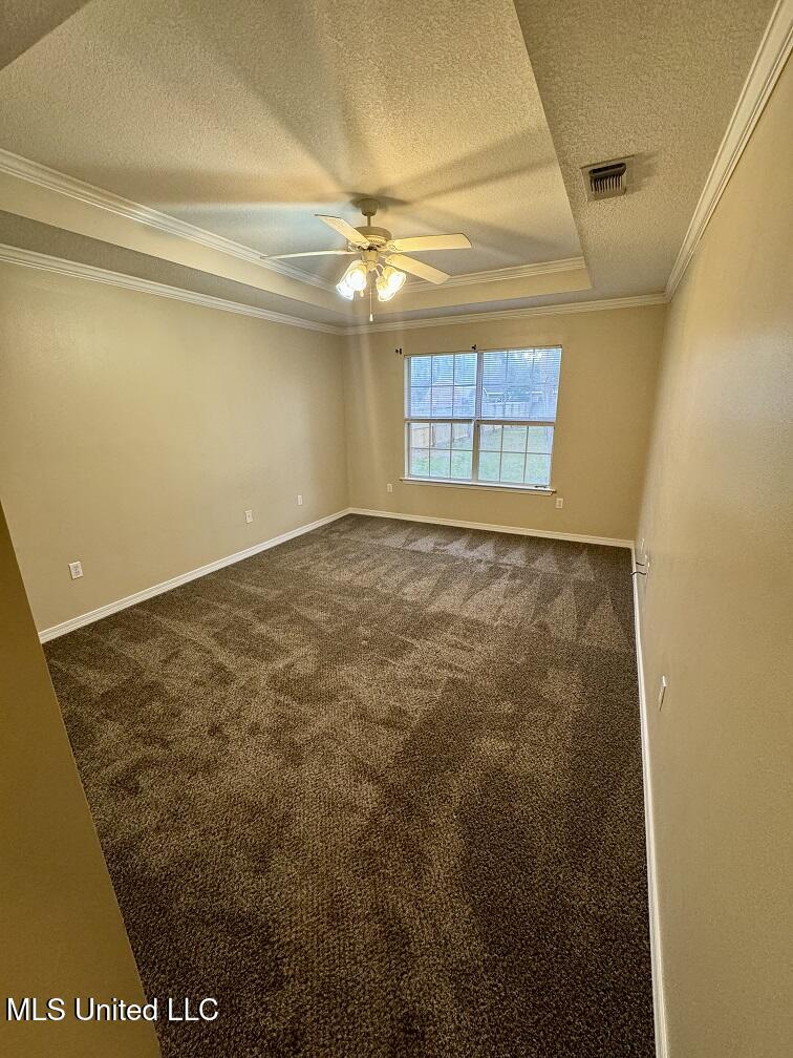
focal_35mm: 14
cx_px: 396
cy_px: 529
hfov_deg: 85.7
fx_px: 428
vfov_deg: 102.1
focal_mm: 2.22
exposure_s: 1/60
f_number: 2.2
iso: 200
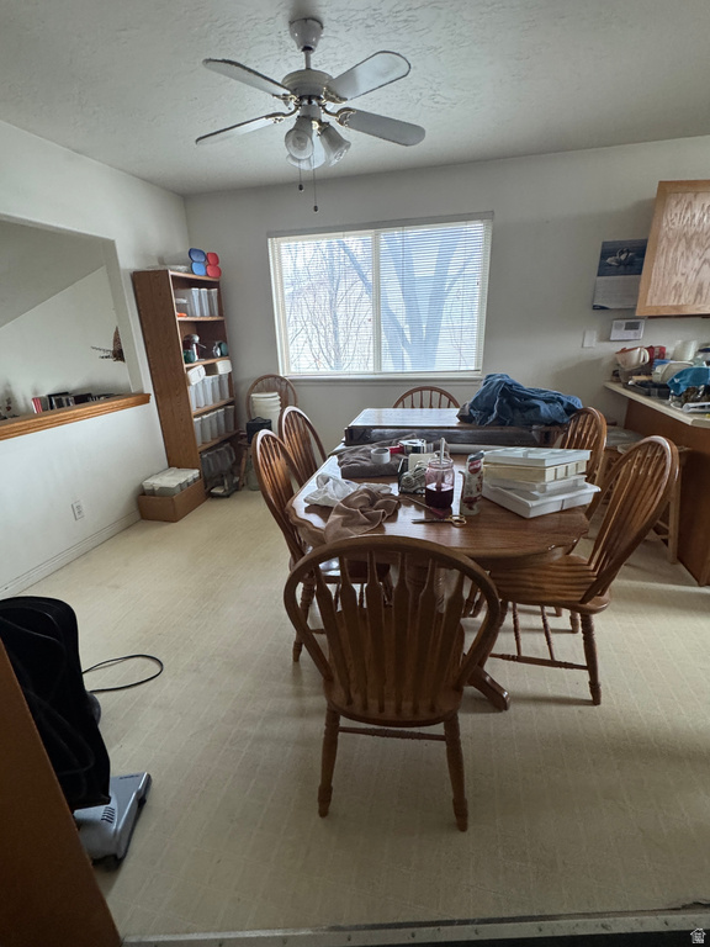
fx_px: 383
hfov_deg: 85.7
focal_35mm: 14
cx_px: 355
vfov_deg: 102.1
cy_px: 474
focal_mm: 2.22
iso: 320
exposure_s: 1/60
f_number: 2.2
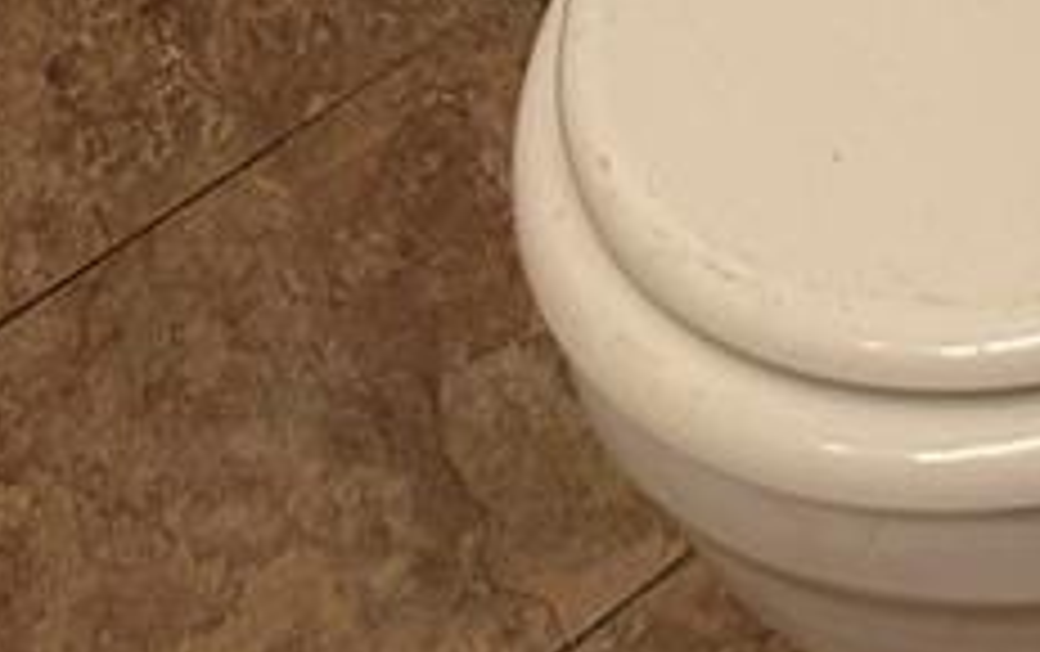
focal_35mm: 132
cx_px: 1850
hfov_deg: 14.1
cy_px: -1925
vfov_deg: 7.3
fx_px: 3746
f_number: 1.78
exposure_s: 1/60
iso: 160
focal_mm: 6.76
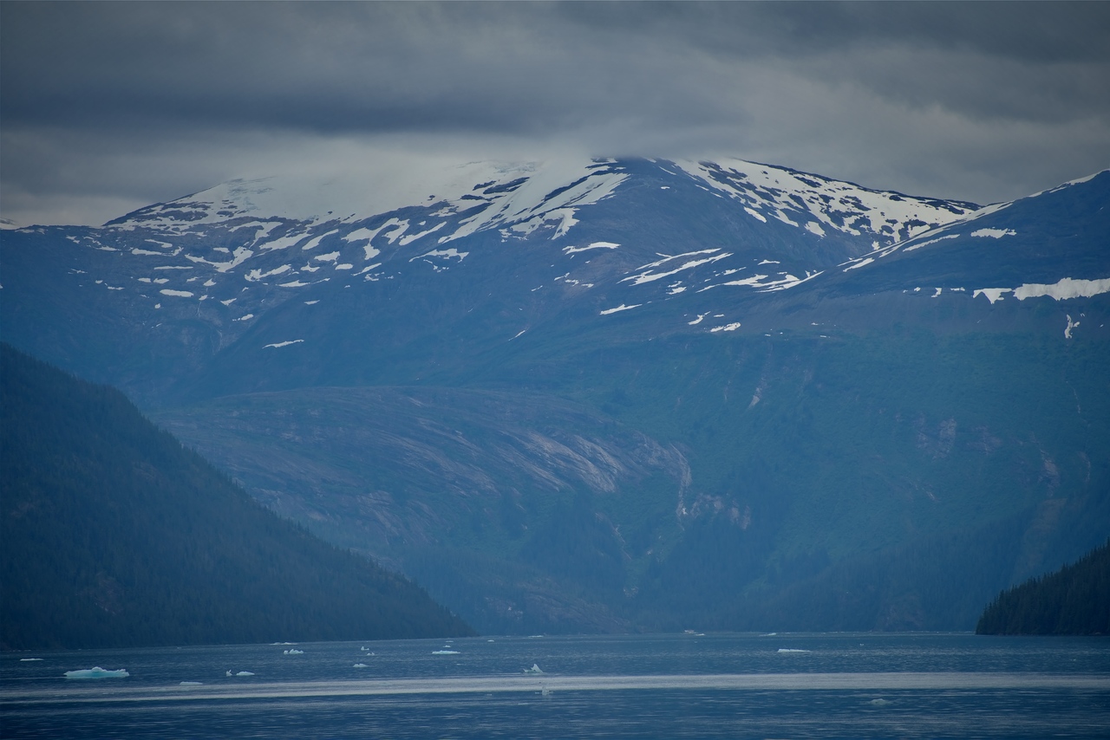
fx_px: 9252
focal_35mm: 300
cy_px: 370
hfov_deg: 6.9
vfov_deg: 4.6
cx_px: 555
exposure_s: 1/640
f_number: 5.6
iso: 140
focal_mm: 300
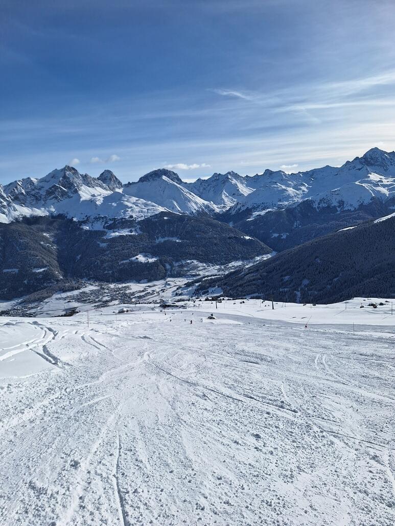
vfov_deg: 73.9
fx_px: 350
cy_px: 263
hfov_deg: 58.9
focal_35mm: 23
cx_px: 198
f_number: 1.8
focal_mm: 5.54
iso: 40
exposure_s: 1/6173
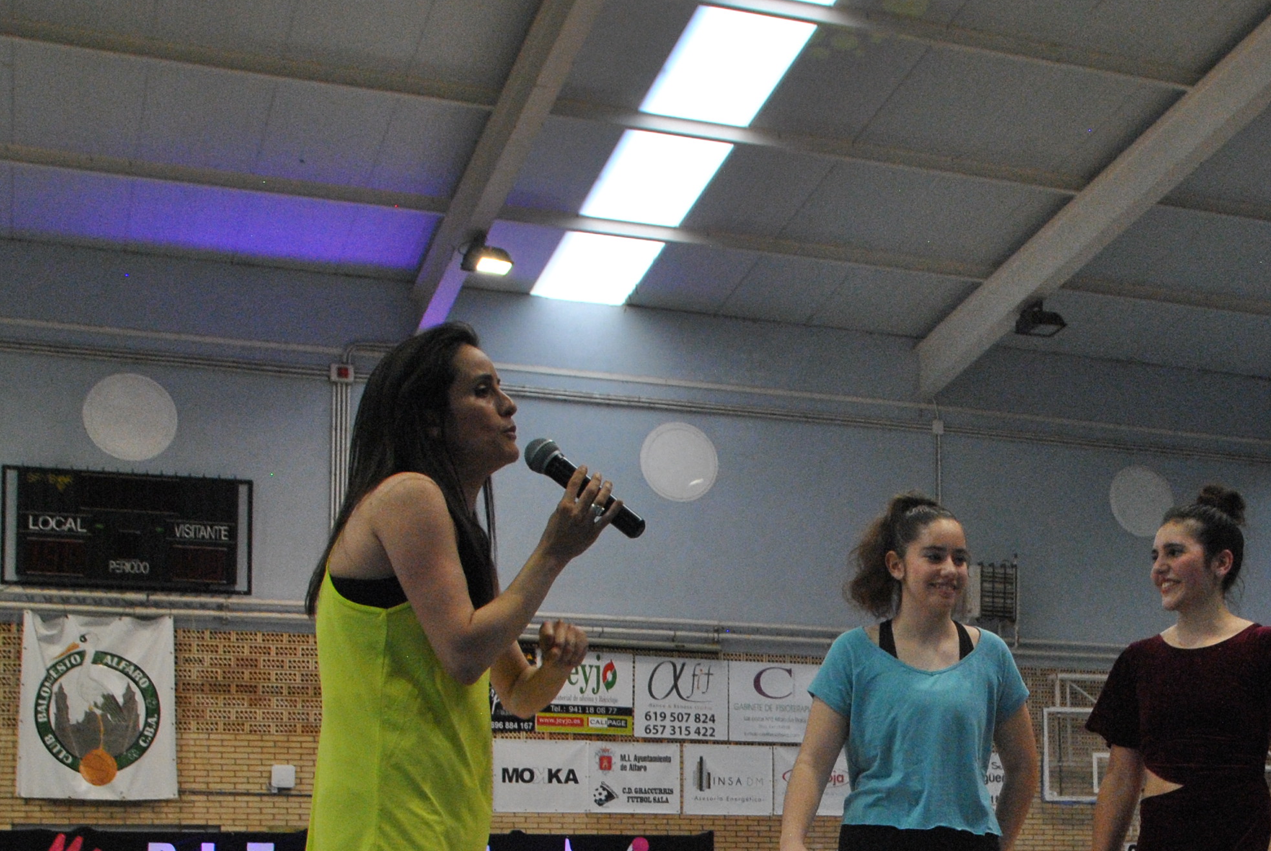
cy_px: 759
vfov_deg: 20.6
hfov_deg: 30.2
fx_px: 2298
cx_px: 1003
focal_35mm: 65
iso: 800
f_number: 6.3
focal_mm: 22
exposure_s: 1/160
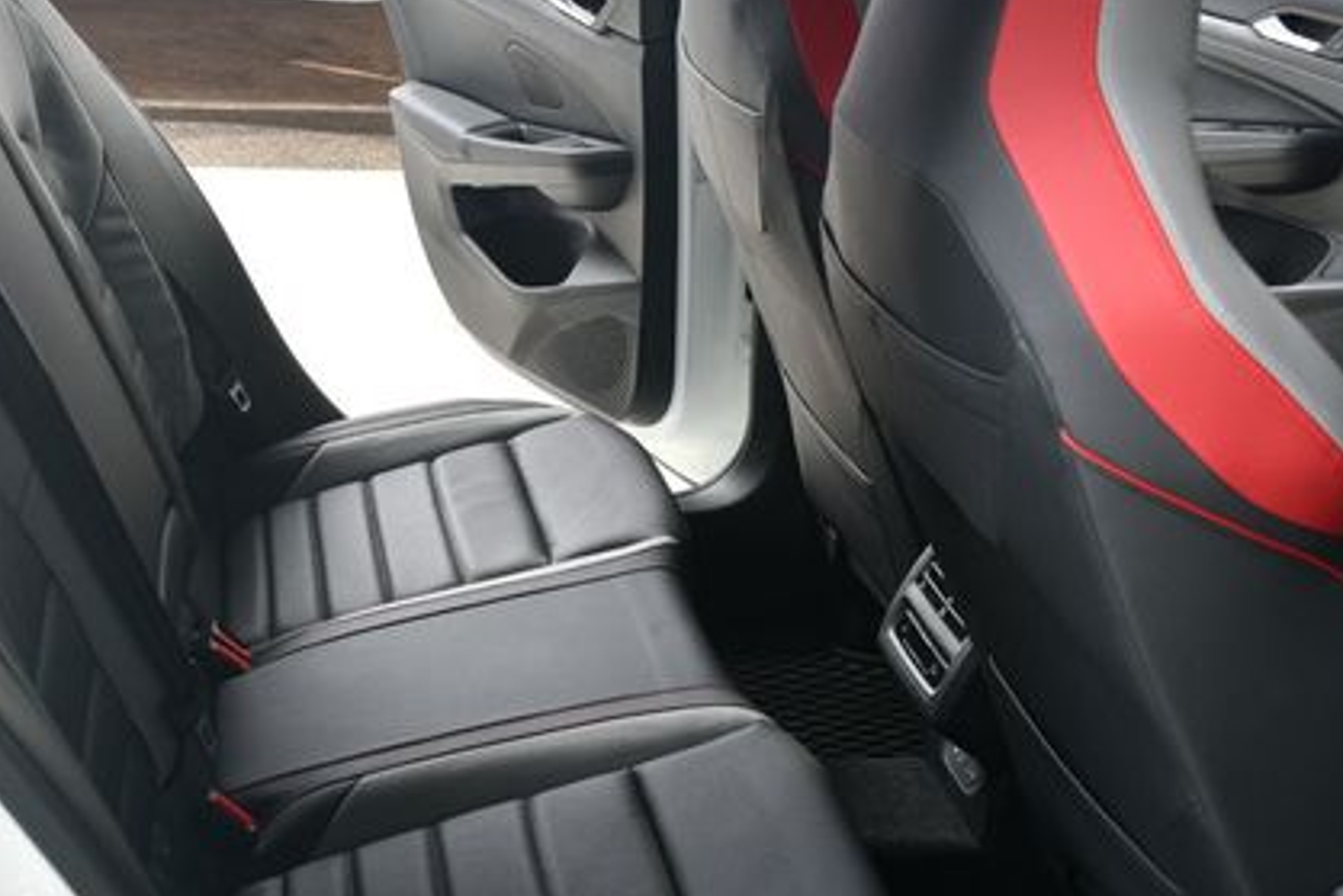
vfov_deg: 26.0
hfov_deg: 37.6
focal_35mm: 52
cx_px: 405
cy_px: 504
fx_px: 1940
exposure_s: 1/160
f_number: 5.6
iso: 100
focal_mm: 23
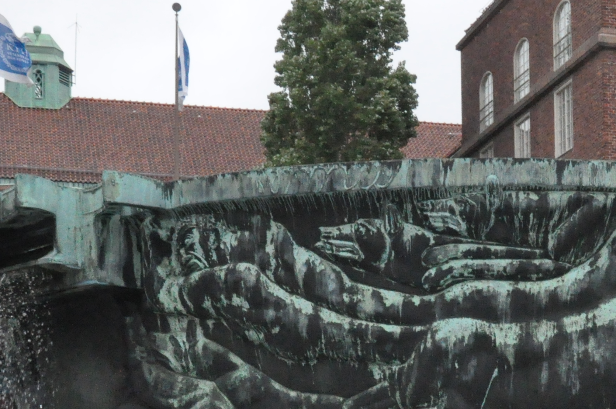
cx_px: 538
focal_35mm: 96
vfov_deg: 13.9
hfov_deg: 20.8
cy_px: 432
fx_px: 1645
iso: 3200
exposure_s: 1/200
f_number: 22
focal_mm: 25
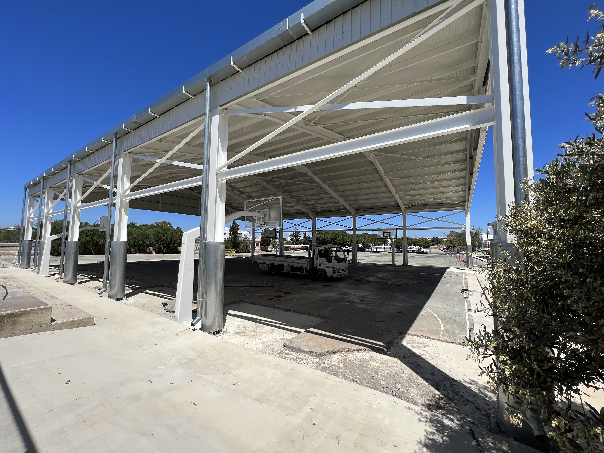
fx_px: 227
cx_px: 302
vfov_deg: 89.9
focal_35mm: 13
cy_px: 226
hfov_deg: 106.2
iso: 32
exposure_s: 1/1815
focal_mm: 1.57
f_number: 1.8
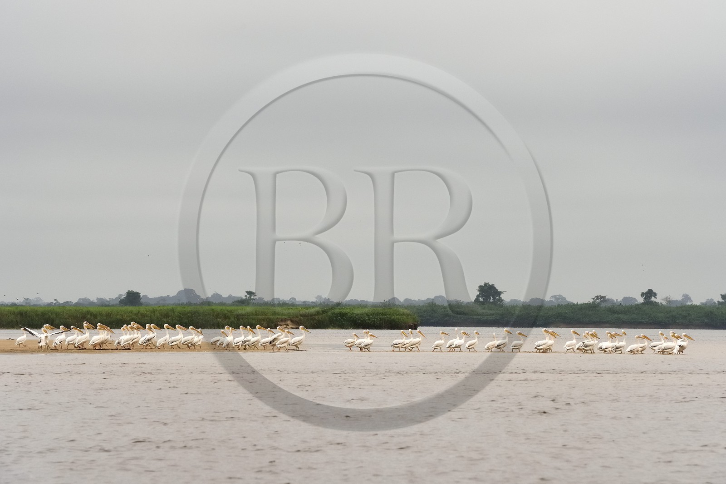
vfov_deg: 8.3
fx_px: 3327
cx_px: 363
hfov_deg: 12.5
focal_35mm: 165
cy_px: 242
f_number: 10
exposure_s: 1/1000
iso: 800
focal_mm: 165
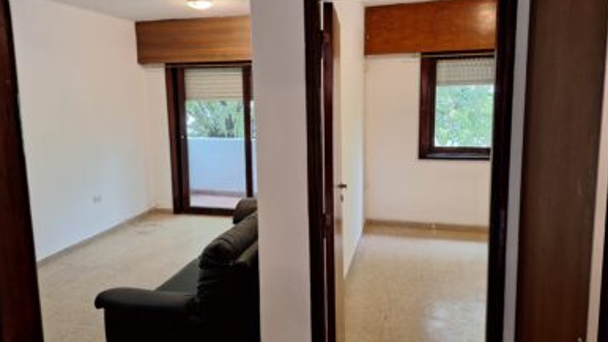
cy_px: 153
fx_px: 419
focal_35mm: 26
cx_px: 298
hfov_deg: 71.9
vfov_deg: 44.3
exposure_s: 1/40
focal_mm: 5.54
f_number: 1.8
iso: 250
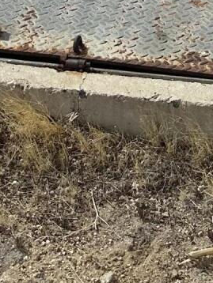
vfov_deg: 11.9
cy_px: -397
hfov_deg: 11.1
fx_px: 1098
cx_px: 86
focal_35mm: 134
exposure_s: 1/12048
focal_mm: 6.86
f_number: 1.78
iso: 80
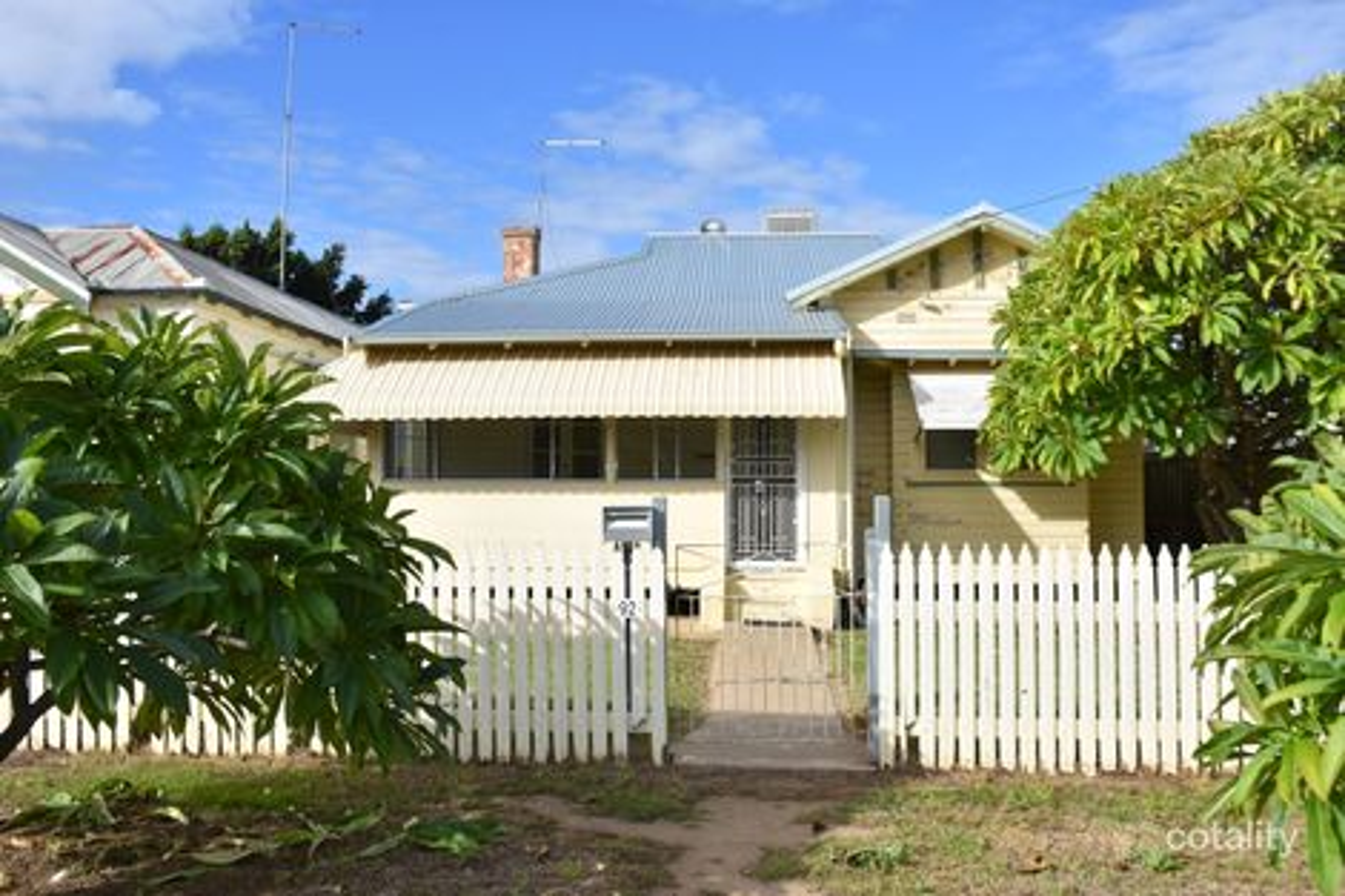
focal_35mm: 30
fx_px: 1120
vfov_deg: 43.6
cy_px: 448
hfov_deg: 61.9
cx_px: 672
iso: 100
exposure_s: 1/250
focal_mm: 20
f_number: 10
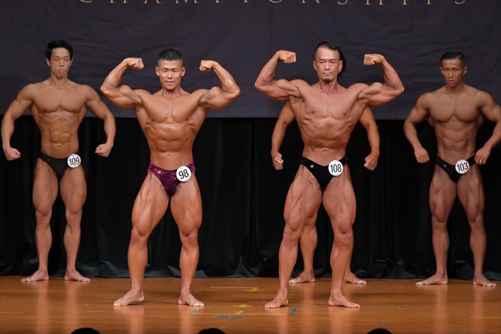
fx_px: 3756
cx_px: 250
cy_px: 167
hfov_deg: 7.6
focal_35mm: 270
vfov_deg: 5.1
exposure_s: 1/400
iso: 4000
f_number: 5.6
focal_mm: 180
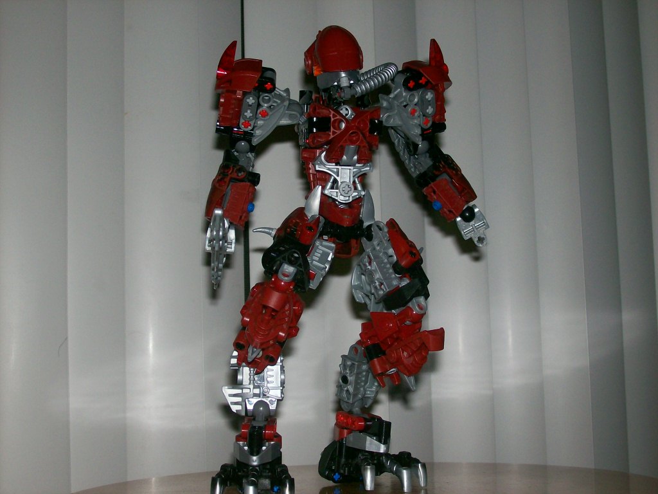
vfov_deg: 26.1
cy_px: 247
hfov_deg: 34.3
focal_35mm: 56
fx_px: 1064
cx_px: 329
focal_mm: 9.4
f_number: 3.4
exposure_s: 1/83.6
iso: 80
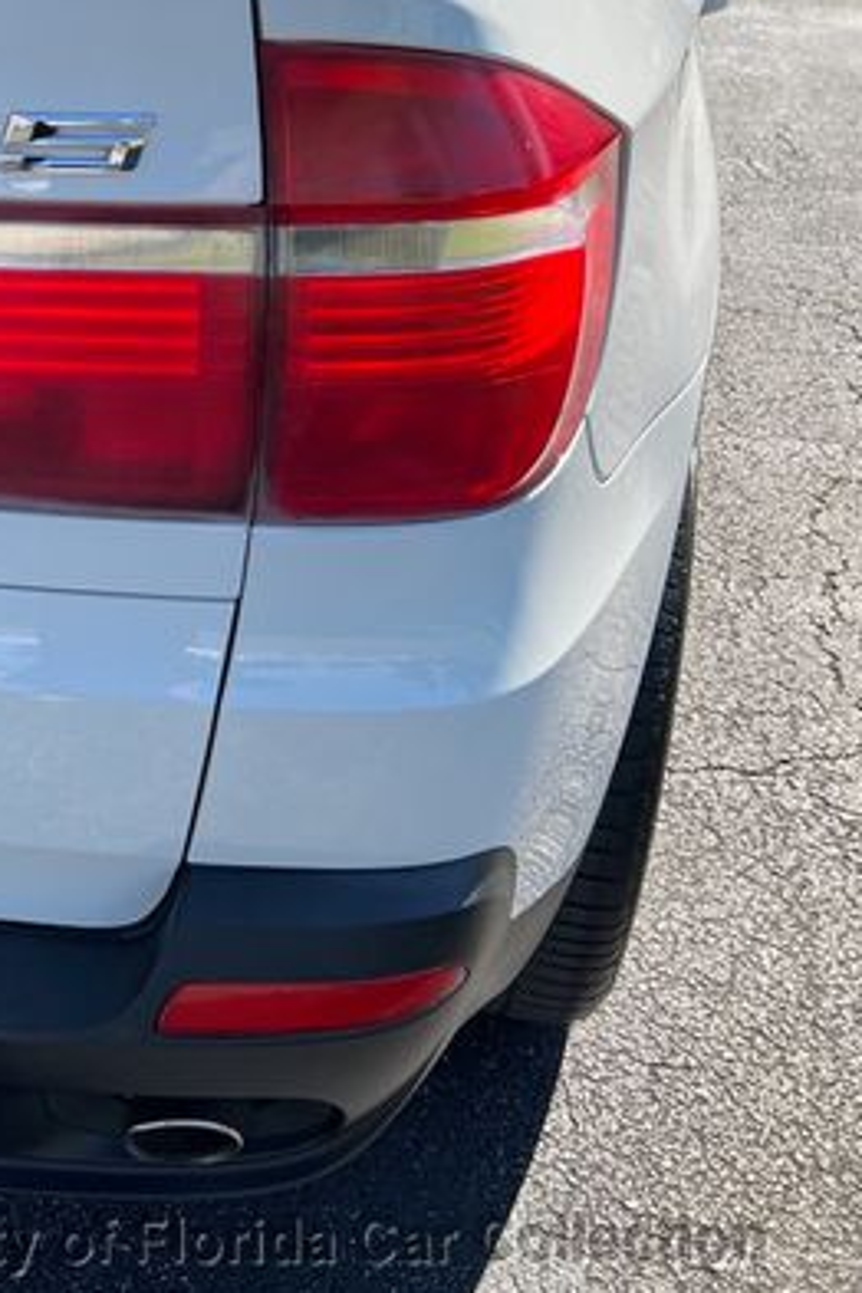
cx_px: -178
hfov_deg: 26.9
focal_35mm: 44
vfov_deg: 44.3
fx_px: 1580
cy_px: 520
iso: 50
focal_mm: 5.7
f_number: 1.5
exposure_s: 1/1361
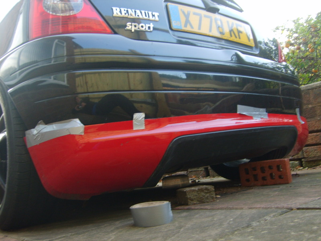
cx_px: 160
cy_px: 120
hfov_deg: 52.6
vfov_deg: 40.7
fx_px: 325
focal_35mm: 35
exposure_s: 1/30
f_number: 2.8
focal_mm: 5.8
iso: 64
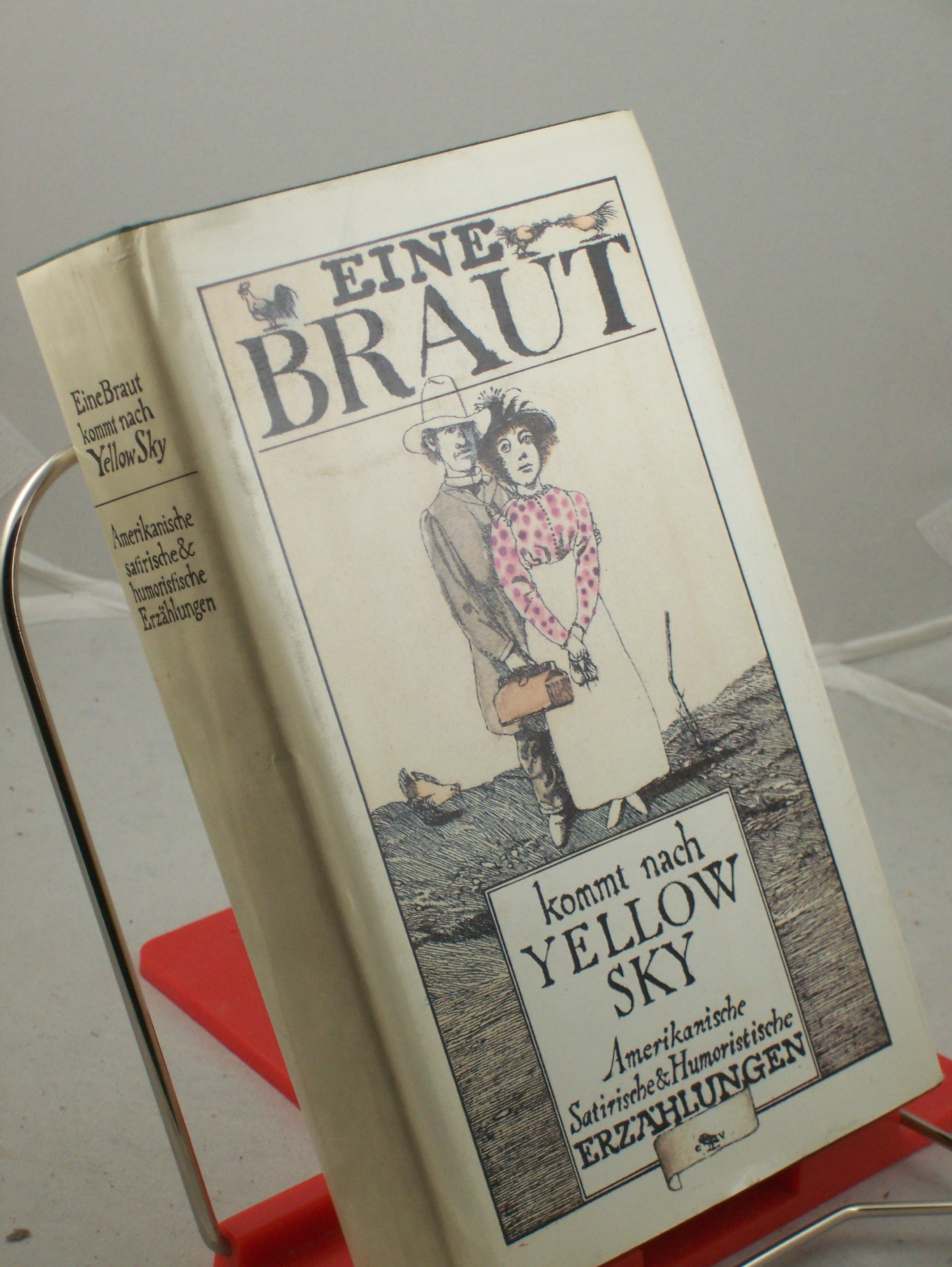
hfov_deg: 14.5
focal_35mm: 102
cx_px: 476
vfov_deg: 19.2
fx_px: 3736
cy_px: 634
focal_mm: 16.8
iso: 160
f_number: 4.6
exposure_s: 1/40
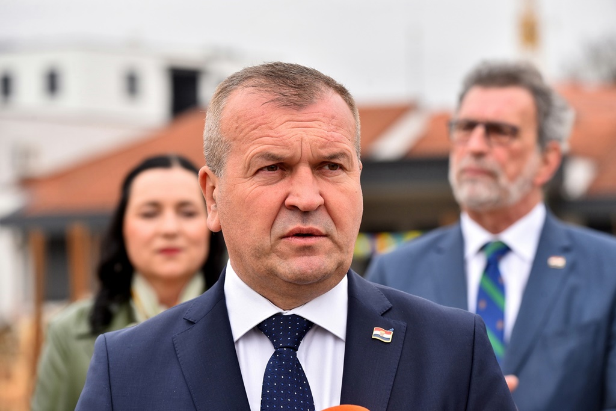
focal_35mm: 140
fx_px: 2396
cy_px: 206
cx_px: 308
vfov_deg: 9.8
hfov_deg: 14.7
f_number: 5.6
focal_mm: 140
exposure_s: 1/320
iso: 400
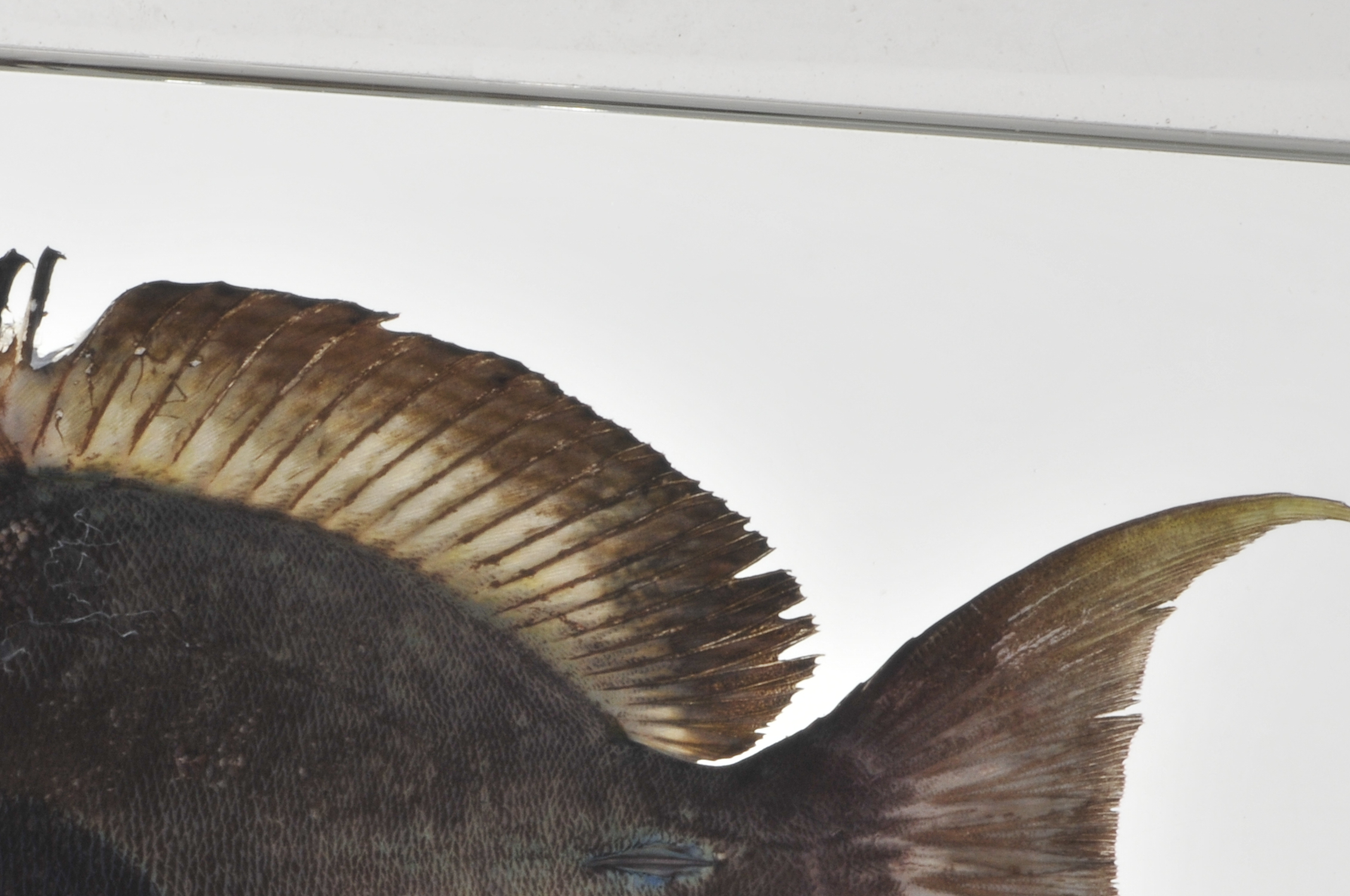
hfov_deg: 6.9
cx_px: 191
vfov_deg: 4.6
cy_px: 775
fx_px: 11196
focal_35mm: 299
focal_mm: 105
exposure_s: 1/60
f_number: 29
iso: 200
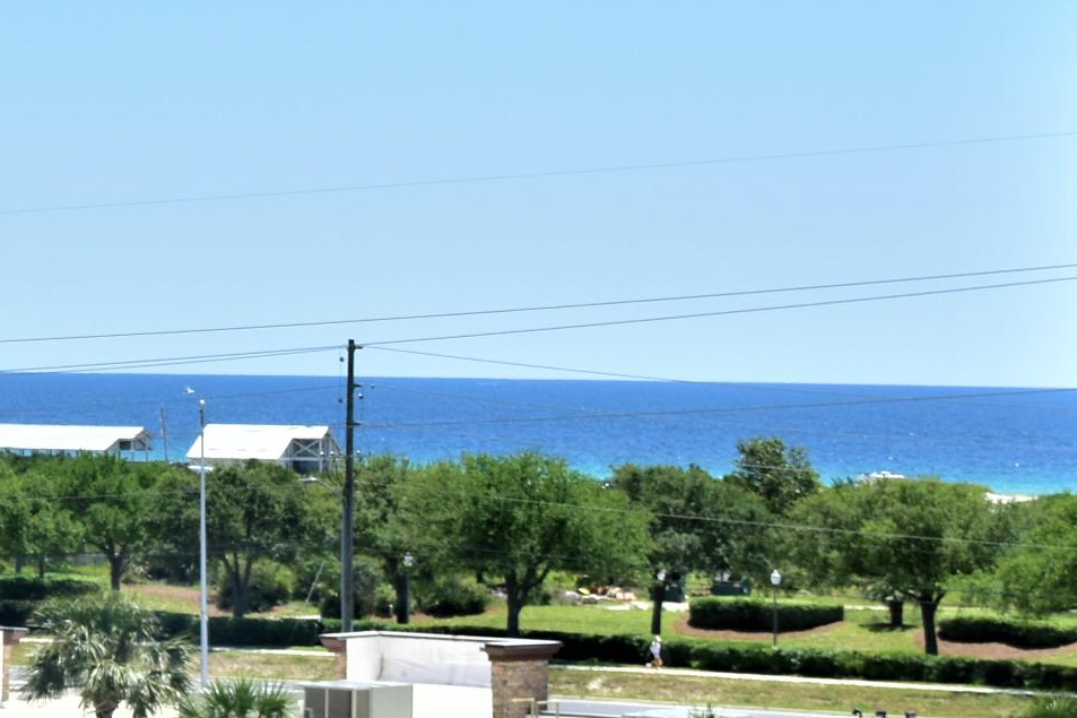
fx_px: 5085
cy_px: -24
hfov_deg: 11.9
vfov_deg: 8.0
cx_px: -107
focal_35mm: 170
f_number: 8
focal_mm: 36
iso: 200
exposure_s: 1/200
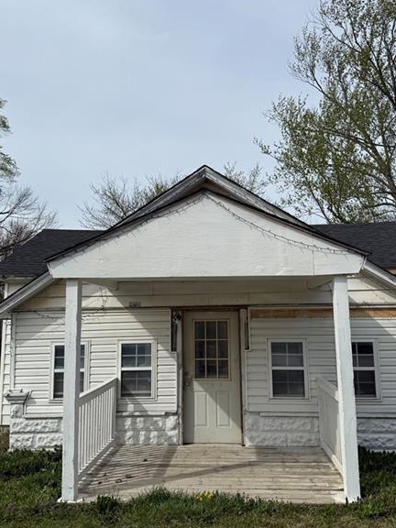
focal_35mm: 32
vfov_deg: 56.8
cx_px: 206
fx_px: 488
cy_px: 254
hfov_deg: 44.2
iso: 80
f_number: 1.78
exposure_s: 1/8130
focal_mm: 6.76
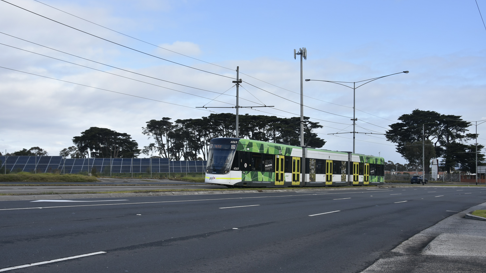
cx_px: 243
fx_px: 528
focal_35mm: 41
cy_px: 135
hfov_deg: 49.4
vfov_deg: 29.0
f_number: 7.1
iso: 160
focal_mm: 26
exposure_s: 1/320
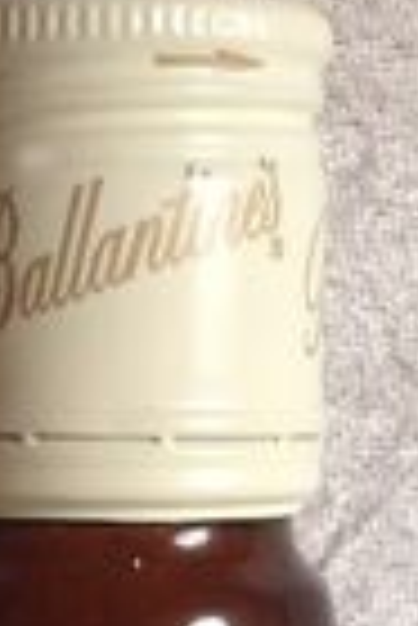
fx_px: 2919
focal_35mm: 168
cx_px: 175
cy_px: 1380
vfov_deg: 10.8
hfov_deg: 8.2
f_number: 2.4
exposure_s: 1/24
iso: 50
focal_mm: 4.28
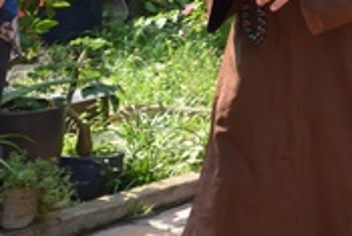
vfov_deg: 9.5
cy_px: -95
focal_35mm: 141
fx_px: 1380
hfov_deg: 13.3
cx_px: 595
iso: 400
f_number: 7.1
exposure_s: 1/200
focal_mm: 38
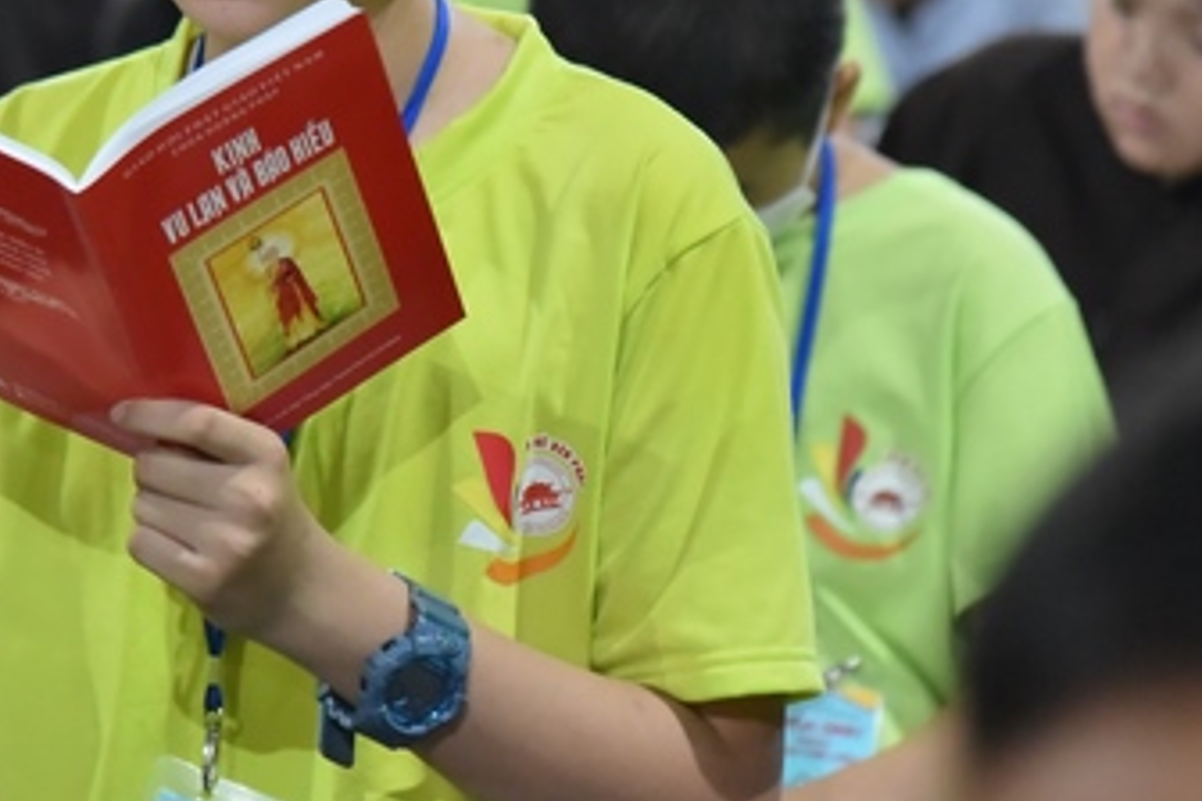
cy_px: 46
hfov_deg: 8.9
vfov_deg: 5.9
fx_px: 7746
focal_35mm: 232
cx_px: 250
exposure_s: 1/125
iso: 6400
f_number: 4
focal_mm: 120
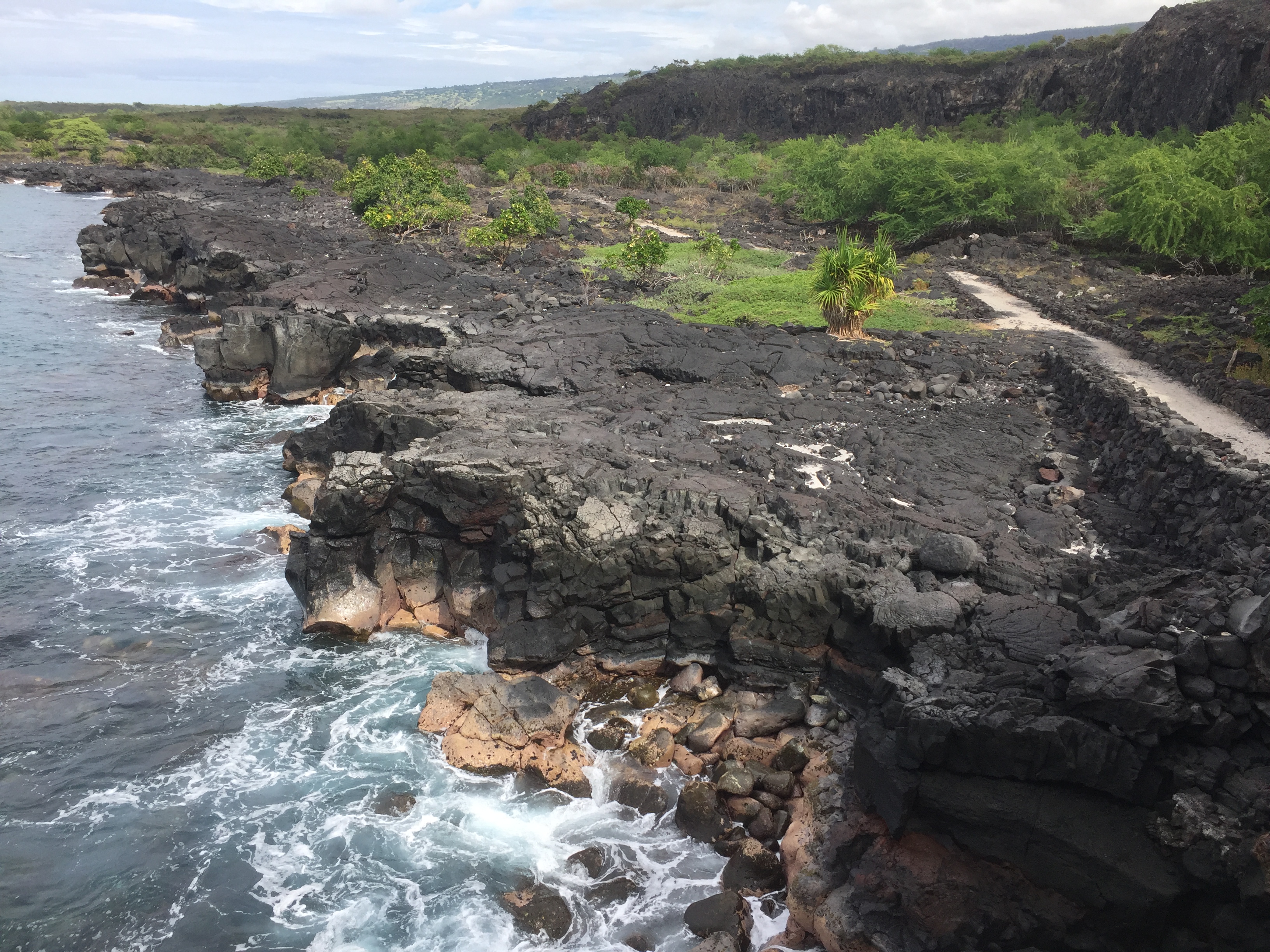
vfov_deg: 48.2
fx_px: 1064
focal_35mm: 29
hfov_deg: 61.7
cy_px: 476
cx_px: 635
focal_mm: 4.15
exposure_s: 1/1163
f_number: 2.2
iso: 32
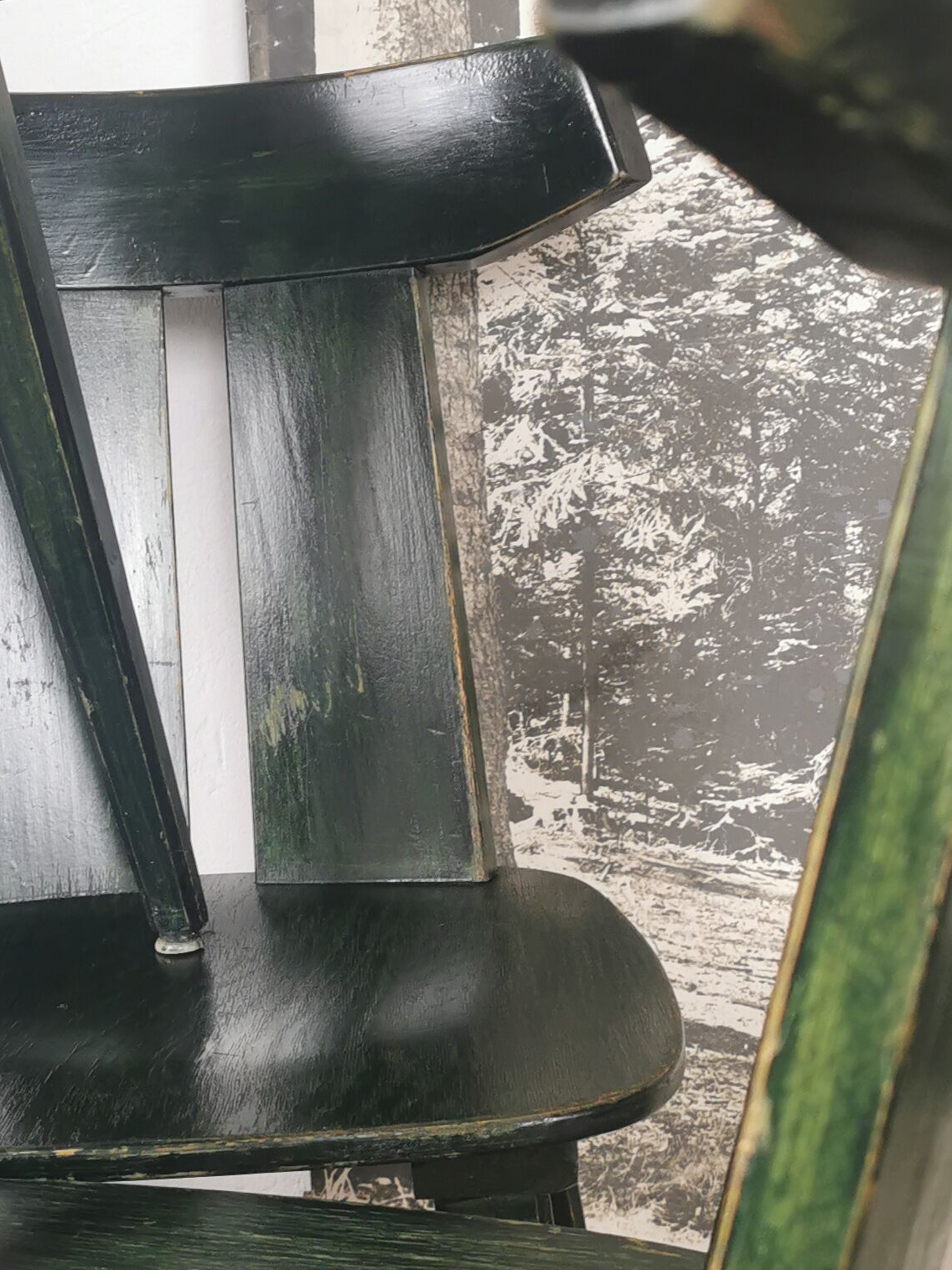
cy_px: 827
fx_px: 2384
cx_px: 434
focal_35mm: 65
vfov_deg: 29.7
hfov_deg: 22.6
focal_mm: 5.56
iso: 125
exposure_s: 1/50
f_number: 1.6
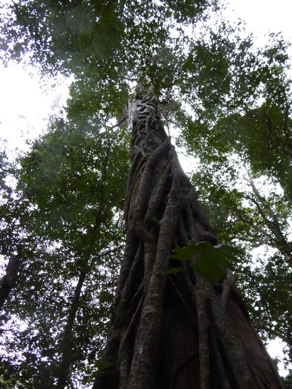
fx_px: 292
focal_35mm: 26
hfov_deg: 53.1
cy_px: 198
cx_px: 145
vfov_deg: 67.3
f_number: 3.3
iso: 400
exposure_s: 1/15
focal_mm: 4.3
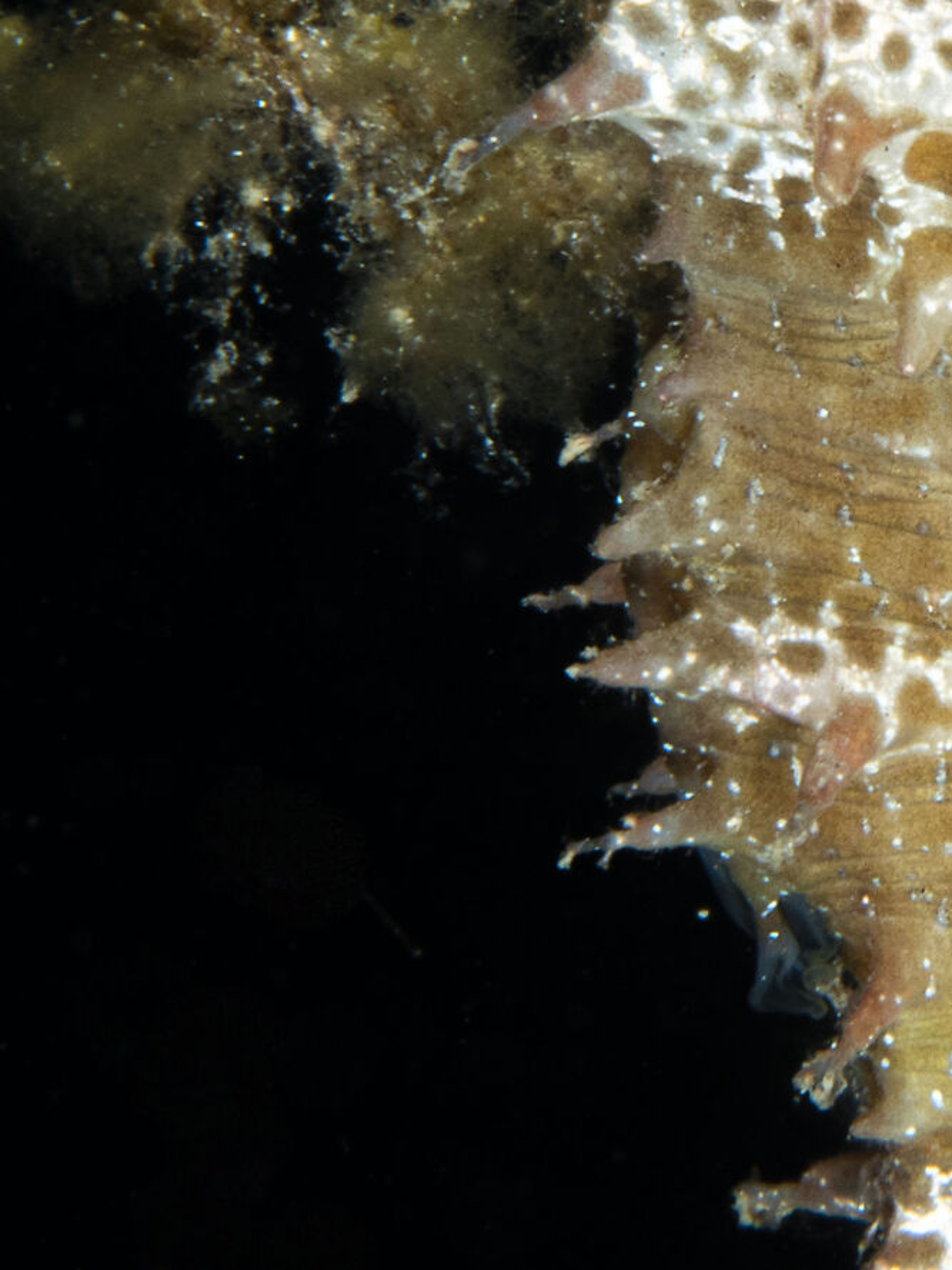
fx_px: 11878
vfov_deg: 6.1
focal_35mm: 324
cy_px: 443
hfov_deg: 4.6
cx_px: 1182
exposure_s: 1/125
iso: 200
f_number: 20
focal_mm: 60
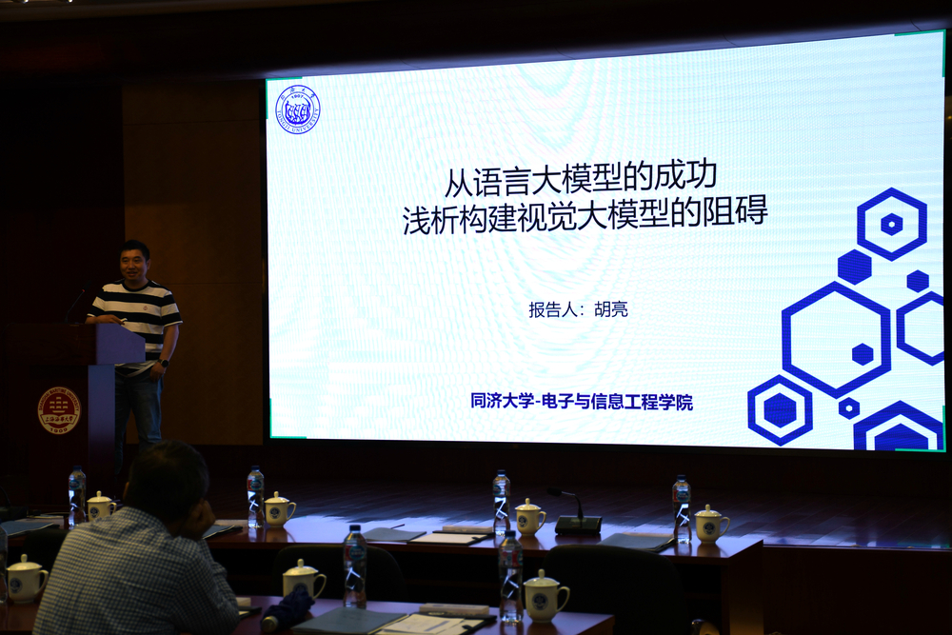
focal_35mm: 72
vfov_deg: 18.9
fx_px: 1904
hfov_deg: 28.1
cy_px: 318
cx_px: 476
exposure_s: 1/80
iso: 180
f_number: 4.5
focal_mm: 48
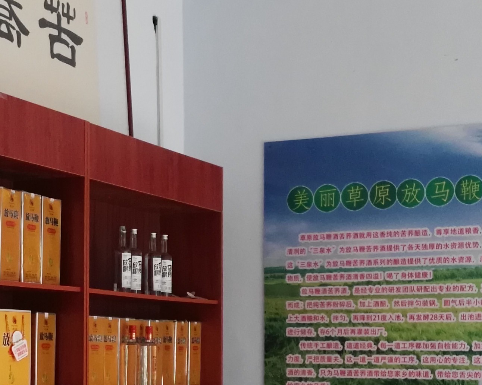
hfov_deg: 21.6
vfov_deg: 17.4
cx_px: 149
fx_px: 1256
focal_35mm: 88
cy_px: 274
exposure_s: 1/33
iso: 171
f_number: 2
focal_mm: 2.96
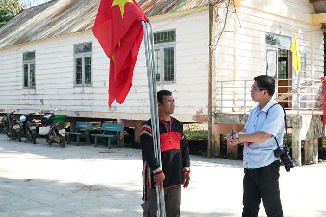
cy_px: 105
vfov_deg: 32.6
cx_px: 185
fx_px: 371
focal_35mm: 41
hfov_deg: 47.3
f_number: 8
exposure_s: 1/125
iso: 200
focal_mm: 24
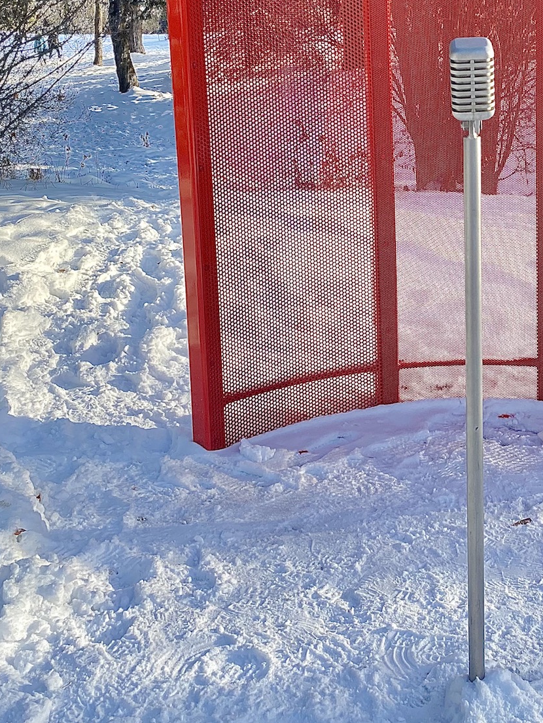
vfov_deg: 39.9
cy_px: 241
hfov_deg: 29.9
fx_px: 983
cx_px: 457
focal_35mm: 47
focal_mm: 4.25
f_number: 1.8
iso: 32
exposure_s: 1/1429
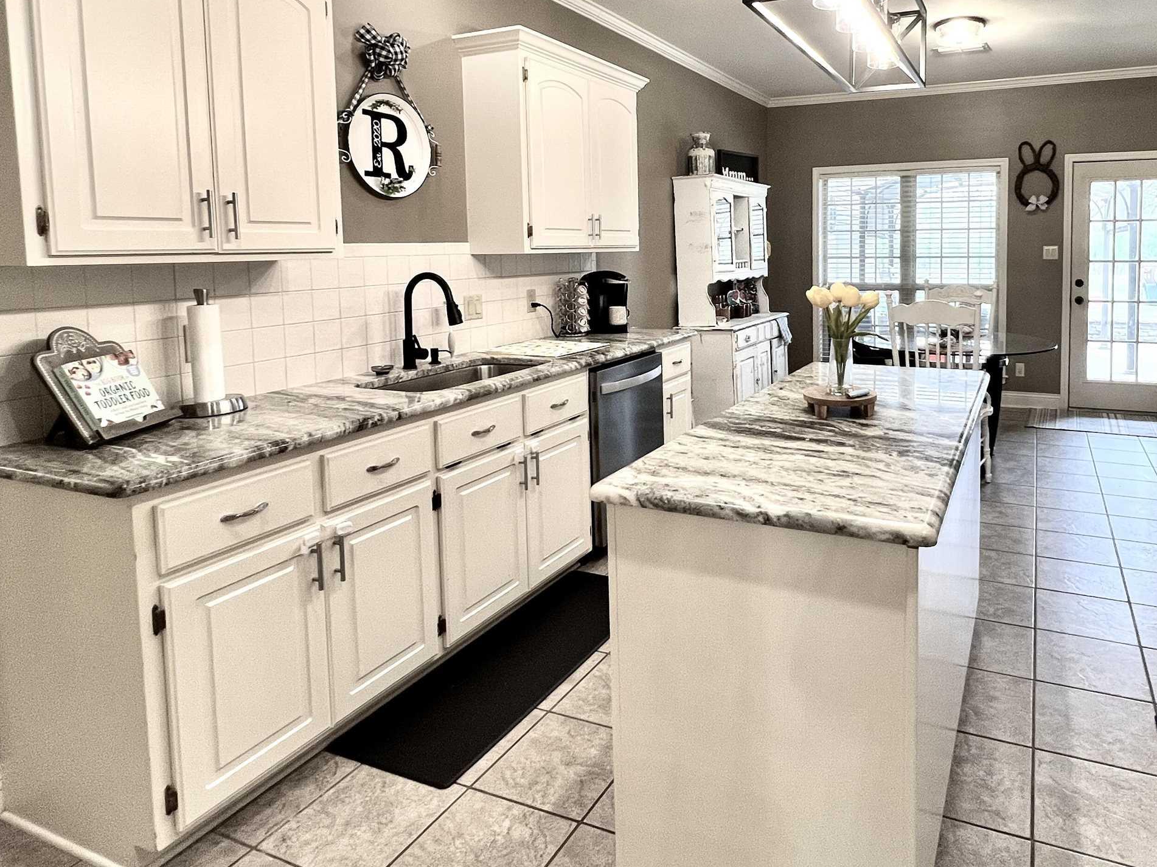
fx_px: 702
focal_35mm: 21
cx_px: 735
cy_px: 294
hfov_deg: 77.3
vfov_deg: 62.0
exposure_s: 1/120
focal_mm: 1.57
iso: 200
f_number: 1.8
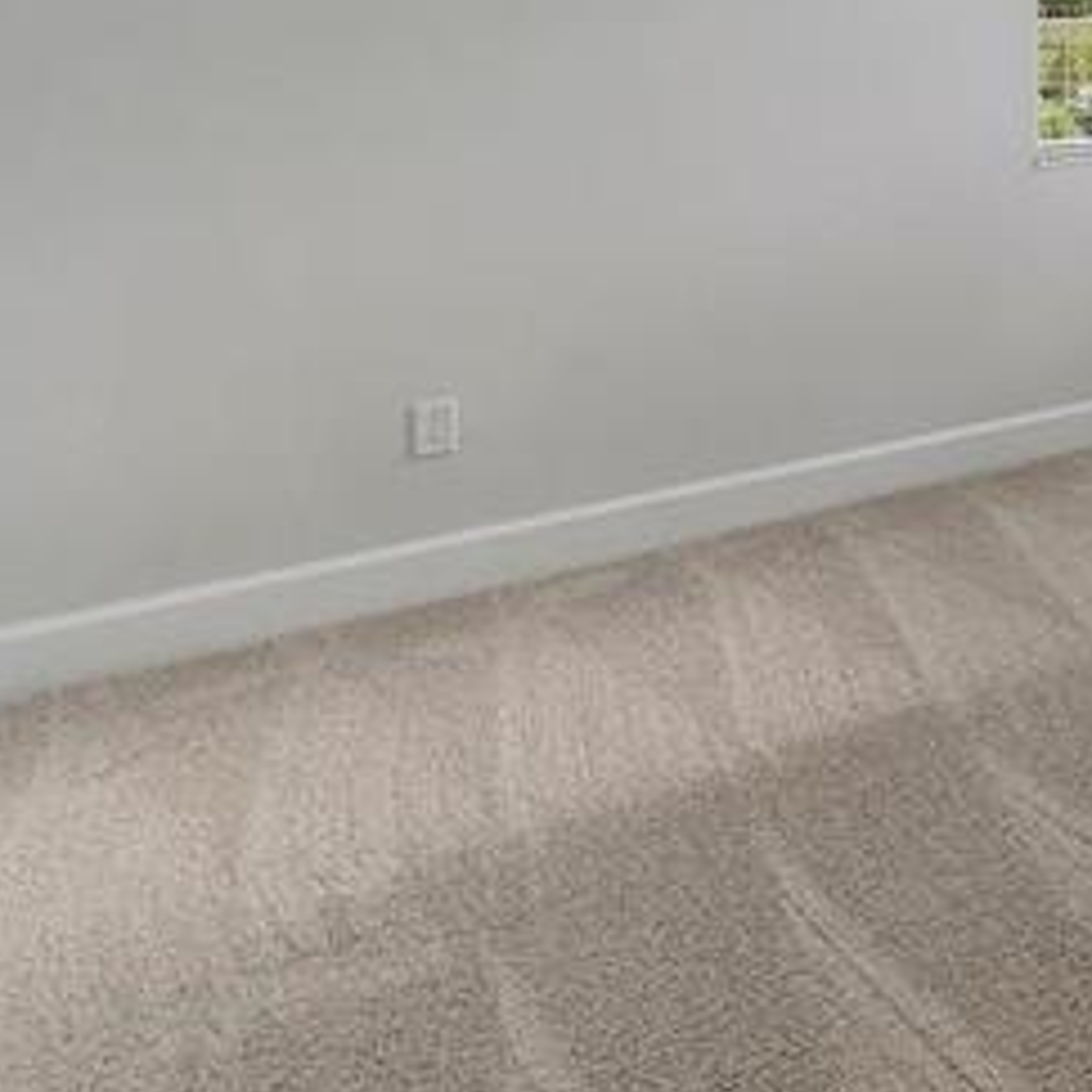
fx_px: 1574
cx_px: 1685
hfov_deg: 26.3
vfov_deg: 34.7
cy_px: -4
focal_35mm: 44
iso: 160
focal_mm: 10.5
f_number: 11
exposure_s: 1/8
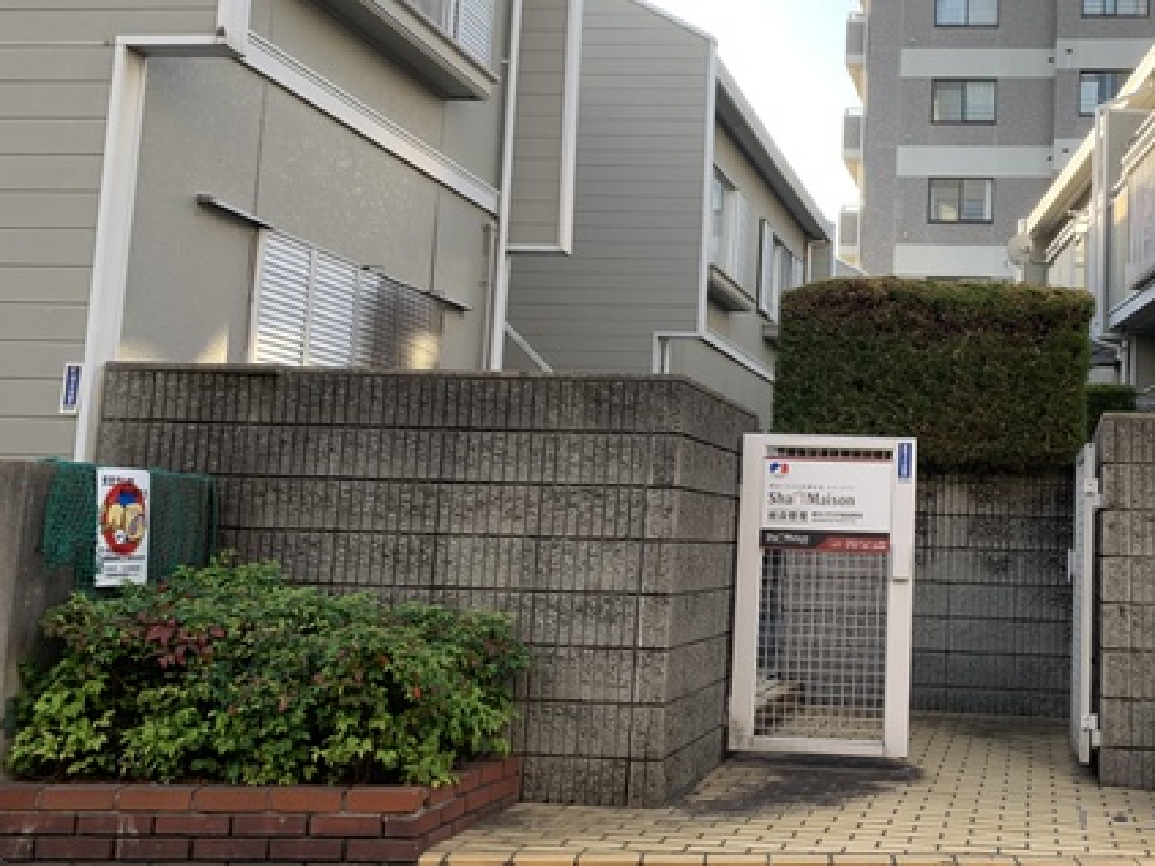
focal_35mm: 43
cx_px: 928
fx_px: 1434
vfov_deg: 33.6
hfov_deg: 41.9
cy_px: 387
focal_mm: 4.25
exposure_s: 1/313
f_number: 1.8
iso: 25
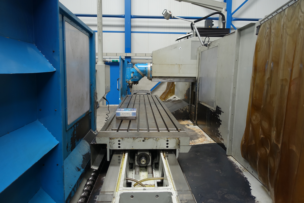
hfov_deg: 73.7
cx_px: 152
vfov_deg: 53.1
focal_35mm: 24
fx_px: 203
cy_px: 102
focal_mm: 8.8
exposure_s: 1/80
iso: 125
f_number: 2.8
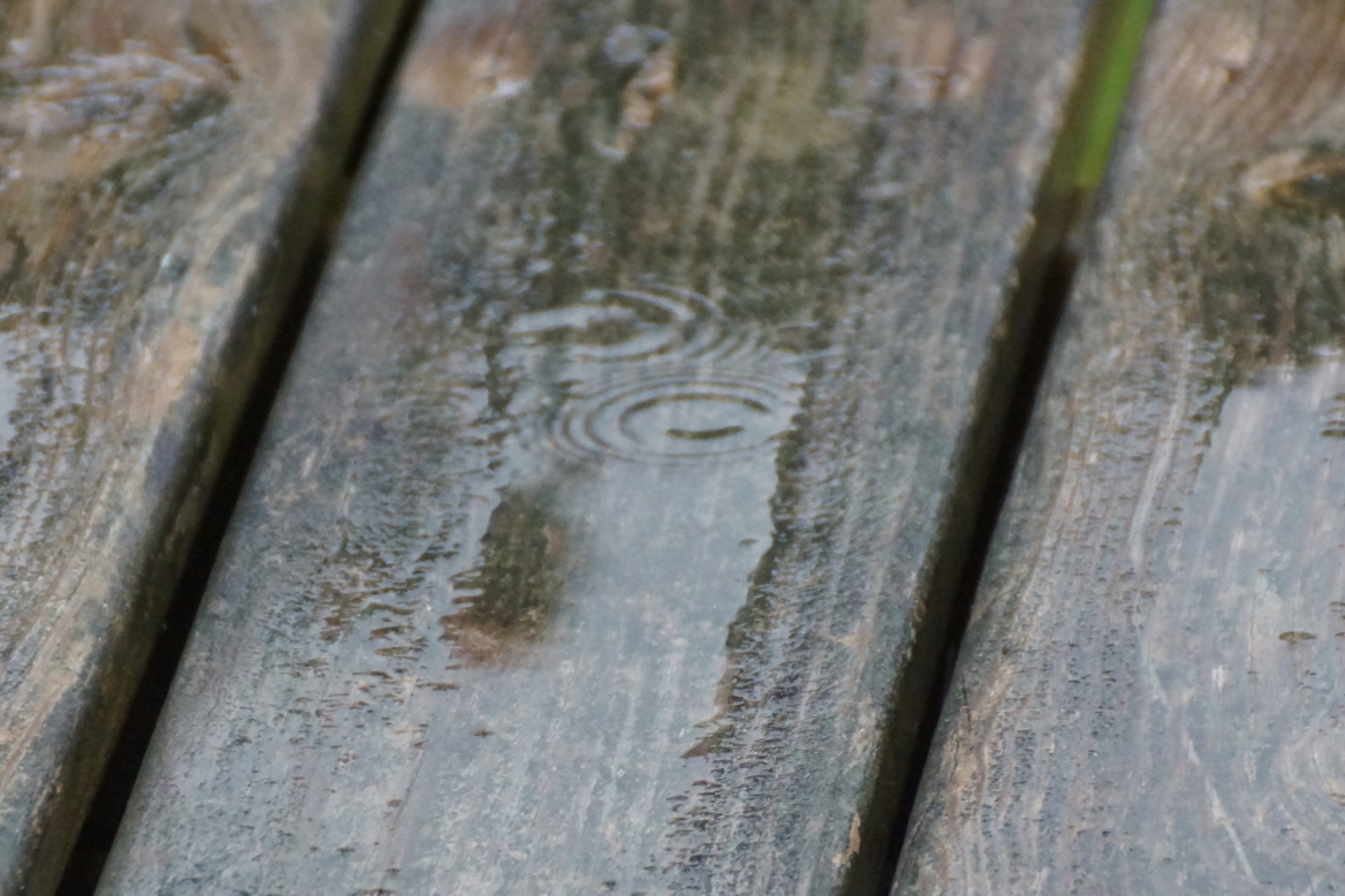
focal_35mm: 375
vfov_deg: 3.7
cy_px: 448
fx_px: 14005
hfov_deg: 5.5
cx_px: 672
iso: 1600
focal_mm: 250
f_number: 6.3
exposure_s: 1/160
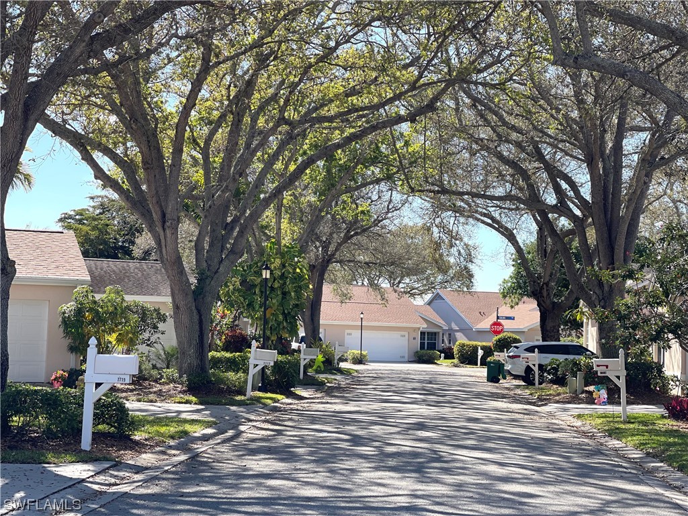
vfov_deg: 22.9
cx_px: 344
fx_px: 1272
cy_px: 258
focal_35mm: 64
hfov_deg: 30.3
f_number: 2.2
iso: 32
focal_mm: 7.5
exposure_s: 1/641
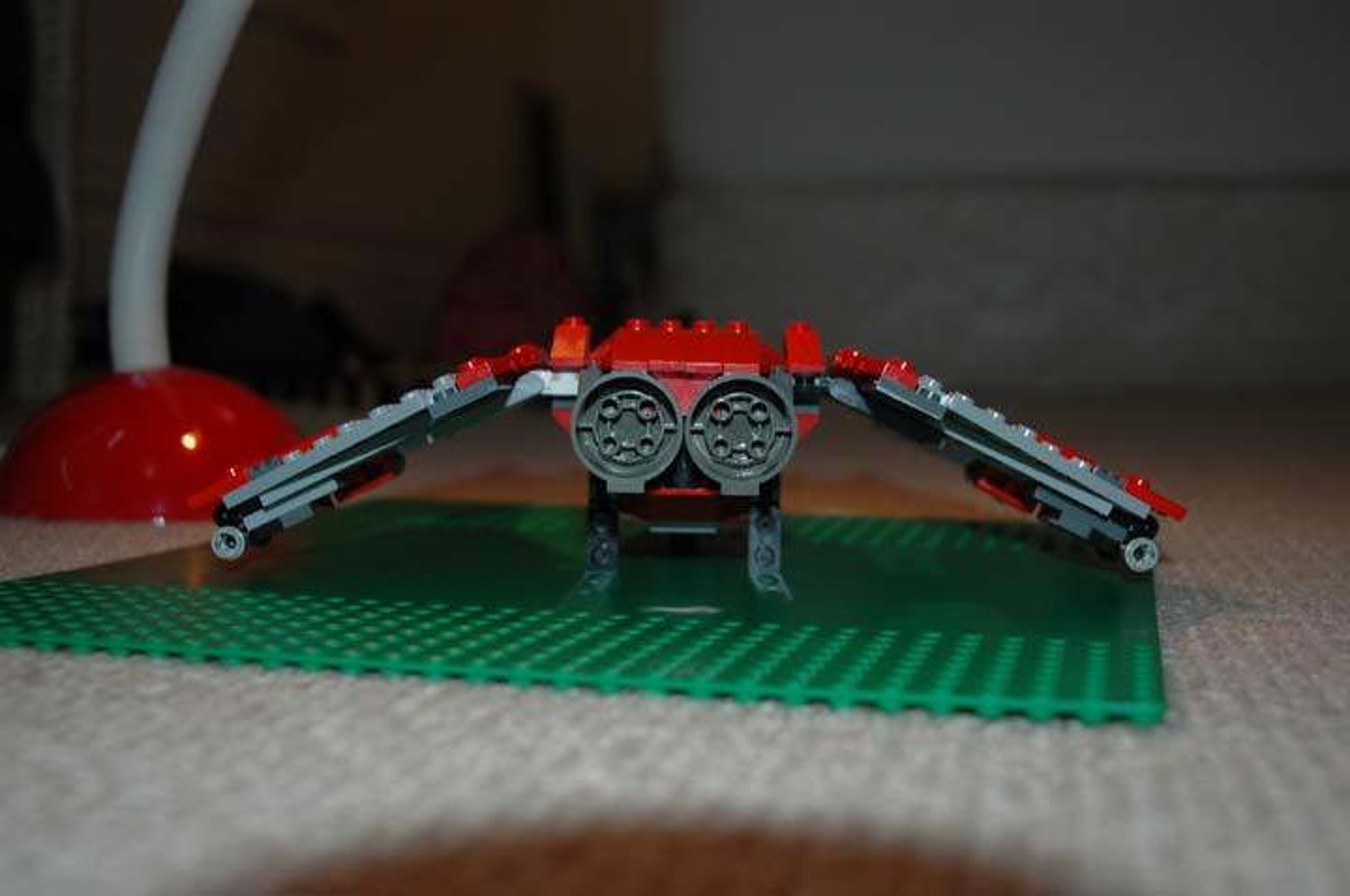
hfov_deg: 42.4
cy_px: 448
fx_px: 1741
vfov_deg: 28.9
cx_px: 675
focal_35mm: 46
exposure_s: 1/60
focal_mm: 31
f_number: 4
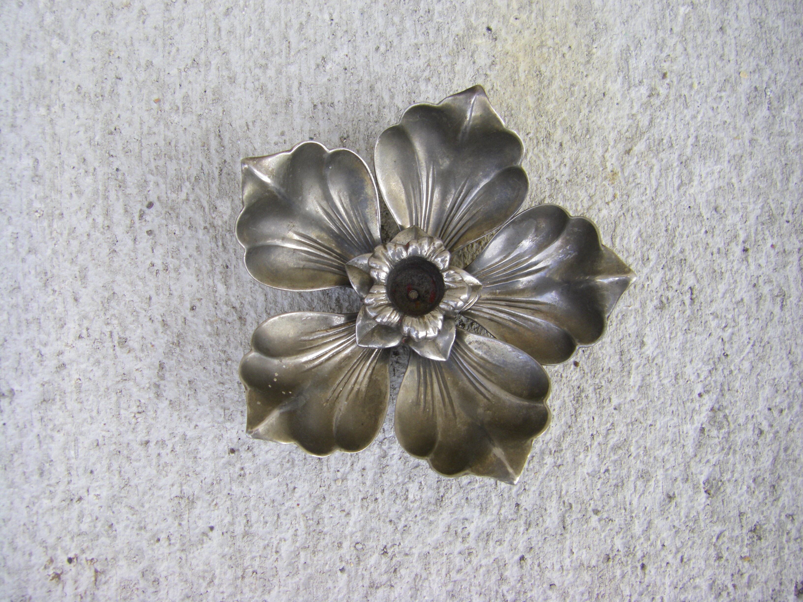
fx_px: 881
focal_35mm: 38
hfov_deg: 49.0
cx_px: 402
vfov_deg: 37.7
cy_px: 301
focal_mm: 6.3
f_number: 3.5
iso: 64
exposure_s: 1/125
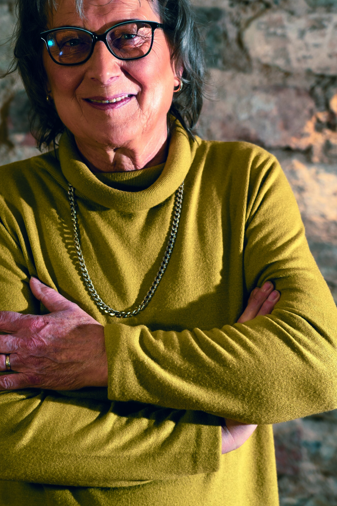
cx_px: 146
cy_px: 215
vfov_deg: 29.2
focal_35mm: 69
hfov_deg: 19.7
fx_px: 968
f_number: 4
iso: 500
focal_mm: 54
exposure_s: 1/100
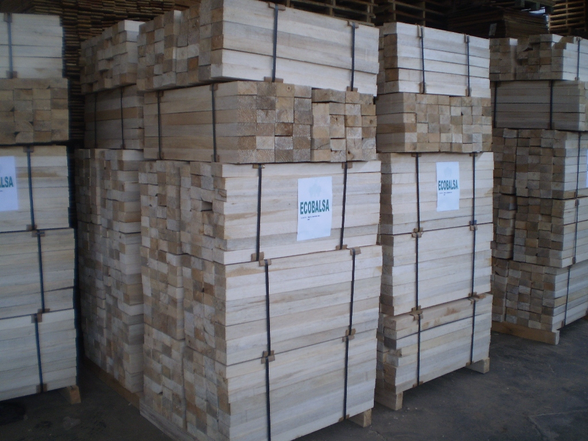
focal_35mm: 36
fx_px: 612
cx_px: 294
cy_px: 220
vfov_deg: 39.7
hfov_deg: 51.4
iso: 64
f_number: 3.1
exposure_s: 1/100
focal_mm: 6.3
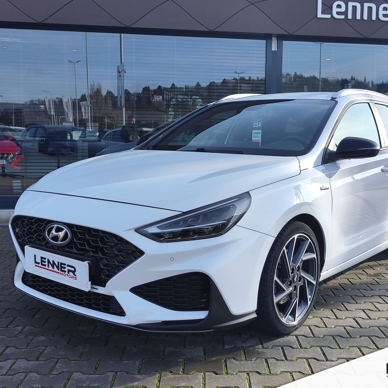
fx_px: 355
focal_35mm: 28
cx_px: 225
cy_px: 200
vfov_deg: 57.3
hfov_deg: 57.0
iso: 50
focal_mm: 7.01
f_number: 1.69
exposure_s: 1/699
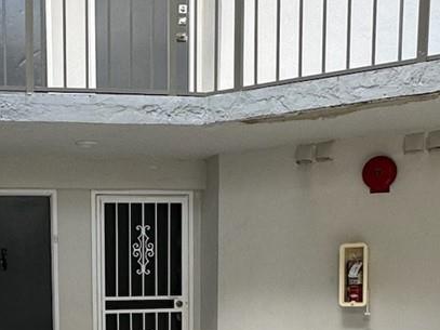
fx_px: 699
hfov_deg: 34.1
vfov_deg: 24.9
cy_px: 354
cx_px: 103
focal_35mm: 55
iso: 80
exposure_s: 1/99
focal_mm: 2.22
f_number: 2.2
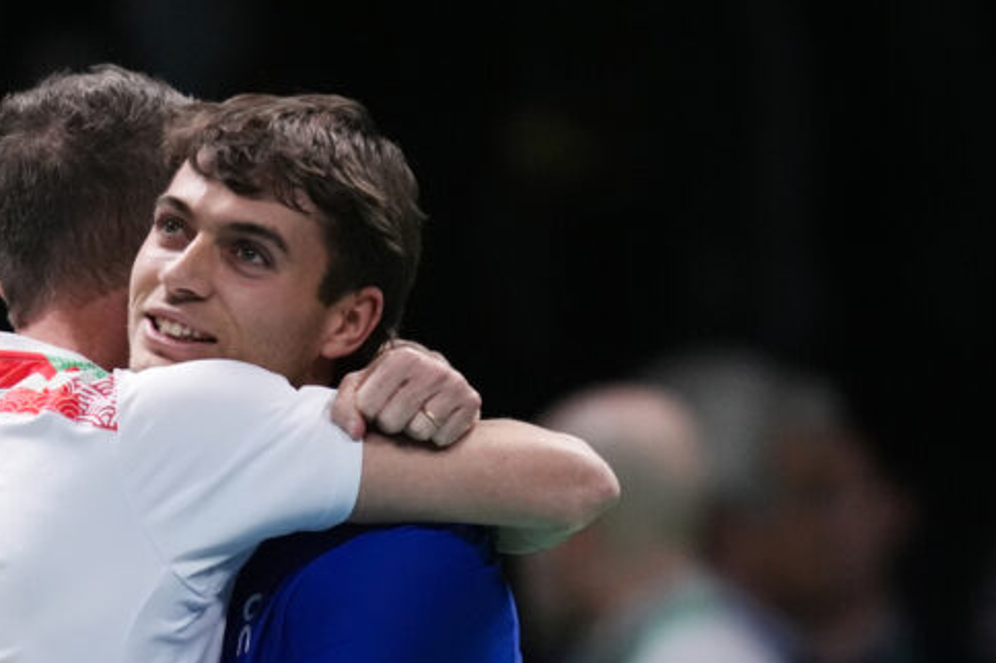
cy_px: 634
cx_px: 130
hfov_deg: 2.5
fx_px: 22864
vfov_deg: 1.7
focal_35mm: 827
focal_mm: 400
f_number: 3.2
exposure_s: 1/2500
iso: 6400
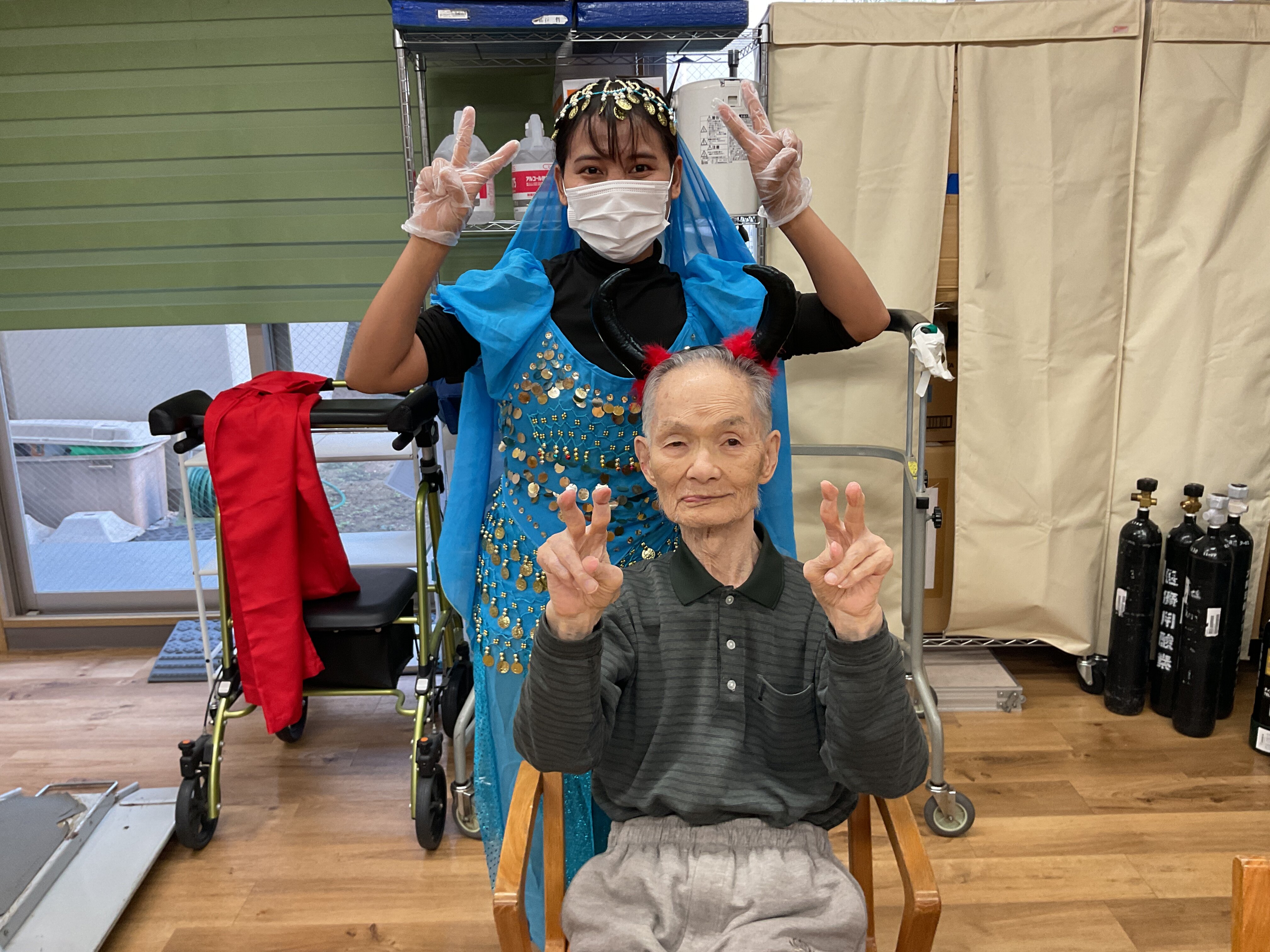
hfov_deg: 61.7
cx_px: 635
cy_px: 476
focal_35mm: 29
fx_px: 1064
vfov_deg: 48.2
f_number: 1.8
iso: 80
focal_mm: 3
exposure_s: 1/60
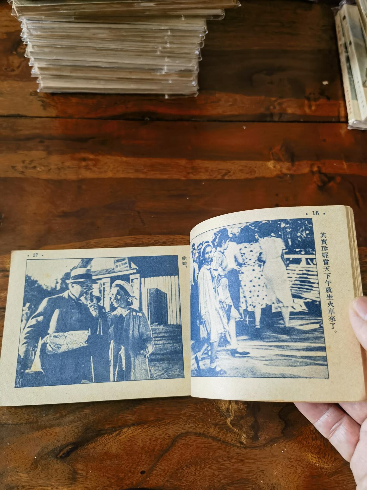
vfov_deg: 65.3
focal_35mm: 27
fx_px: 382
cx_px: 184
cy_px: 245
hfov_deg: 51.4
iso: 250
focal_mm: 6.67
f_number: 1.9
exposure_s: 1/120
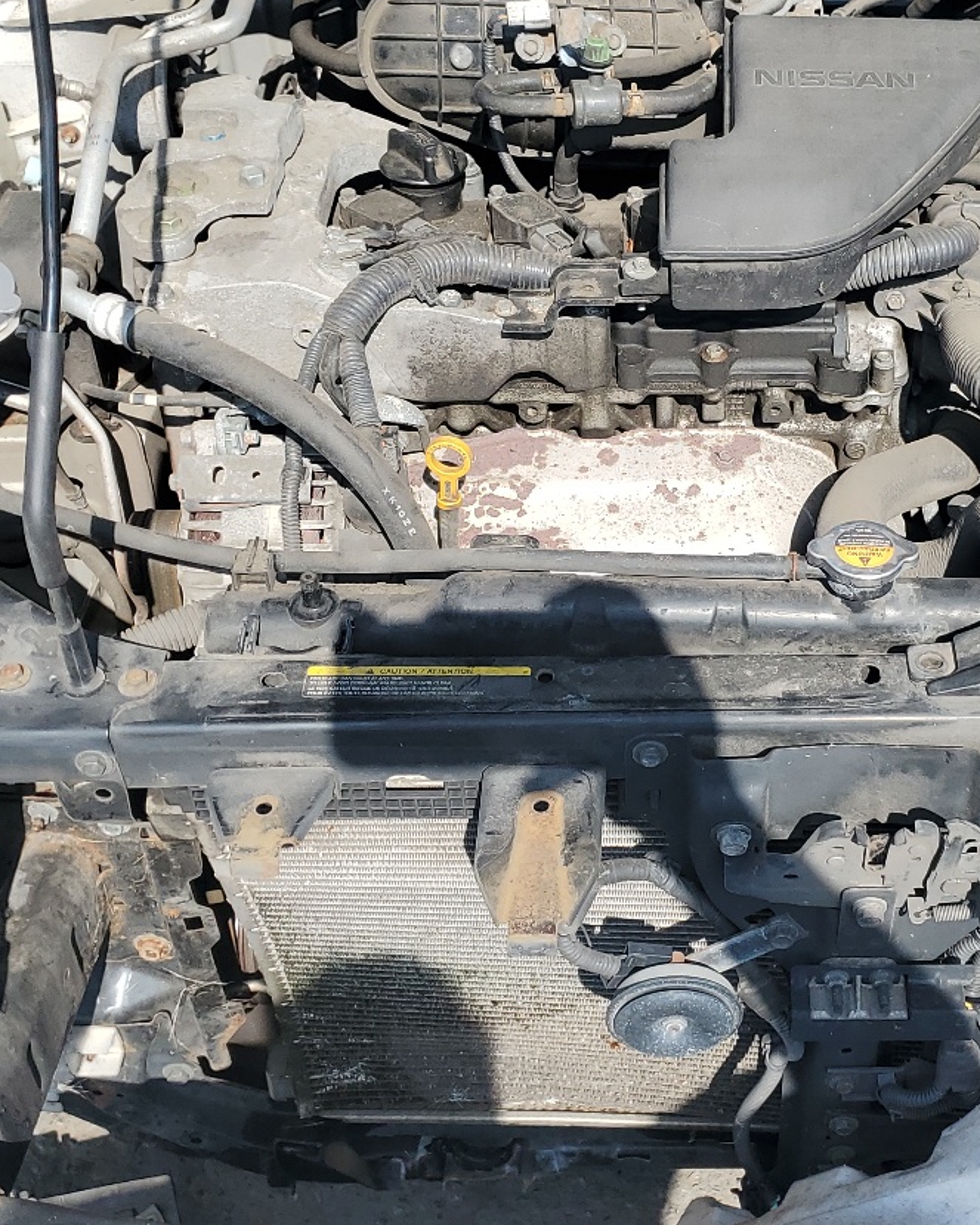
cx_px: 757
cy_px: 535
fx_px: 1777
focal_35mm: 49
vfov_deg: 38.0
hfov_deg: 30.2
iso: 50
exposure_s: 1/2000
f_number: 1.5
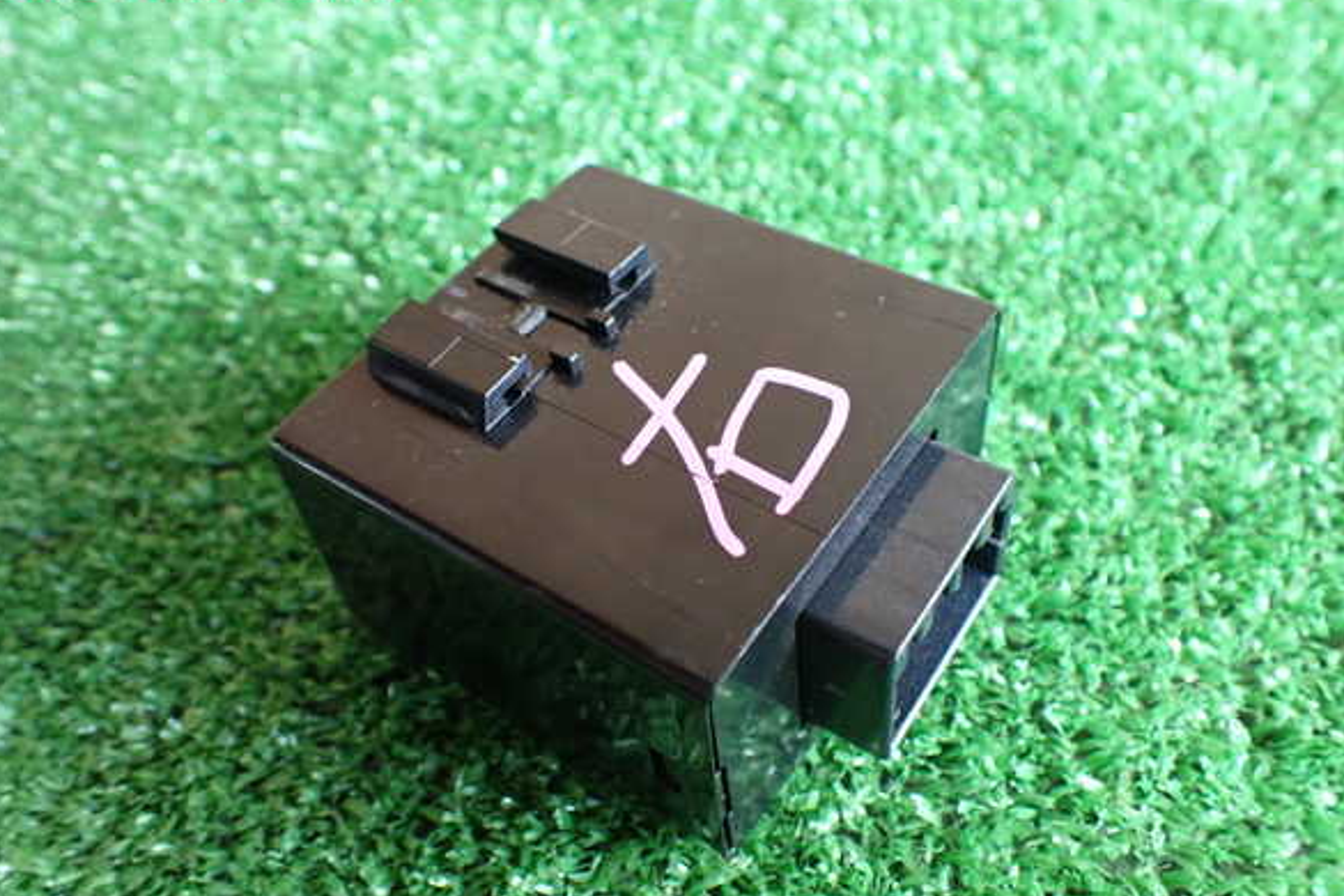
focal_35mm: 32
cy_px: 464
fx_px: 1195
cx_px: 675
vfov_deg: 41.1
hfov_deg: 58.7
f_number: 2.3
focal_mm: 5.4
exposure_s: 1/40
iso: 800
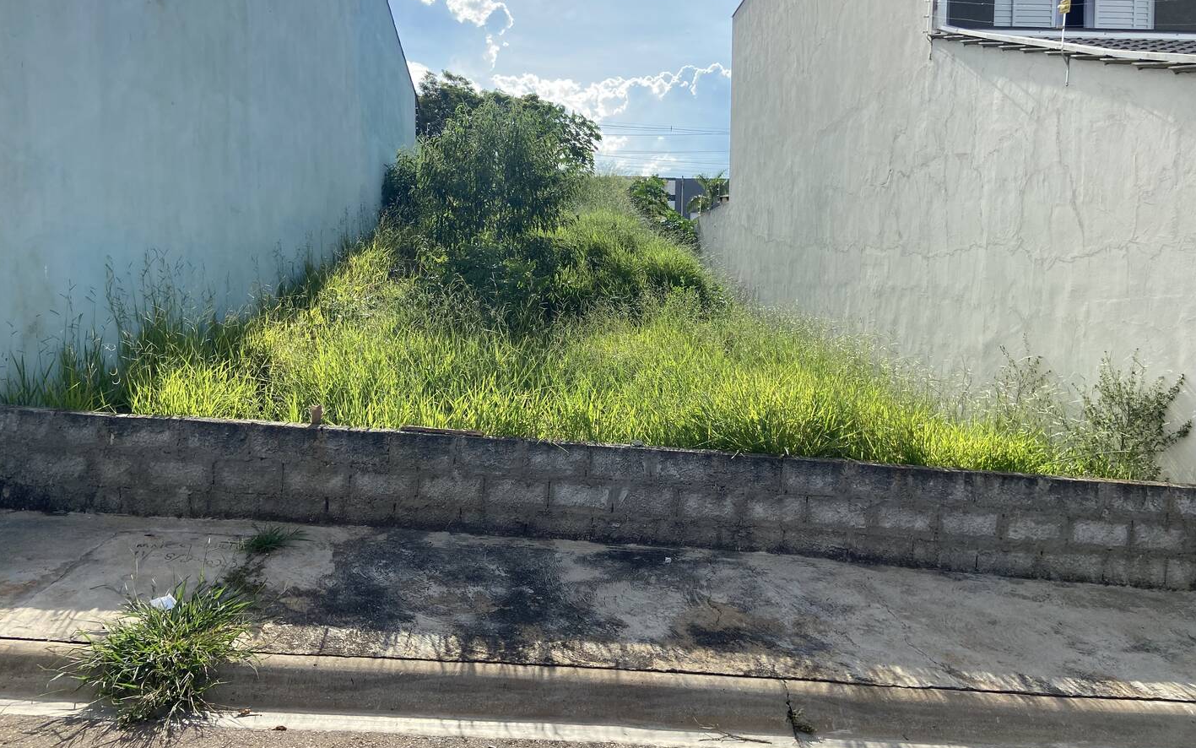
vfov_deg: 44.5
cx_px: 590
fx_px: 913
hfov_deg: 66.5
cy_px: 334
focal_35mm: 28
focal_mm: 4.25
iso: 32
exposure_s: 1/2688
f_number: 1.8
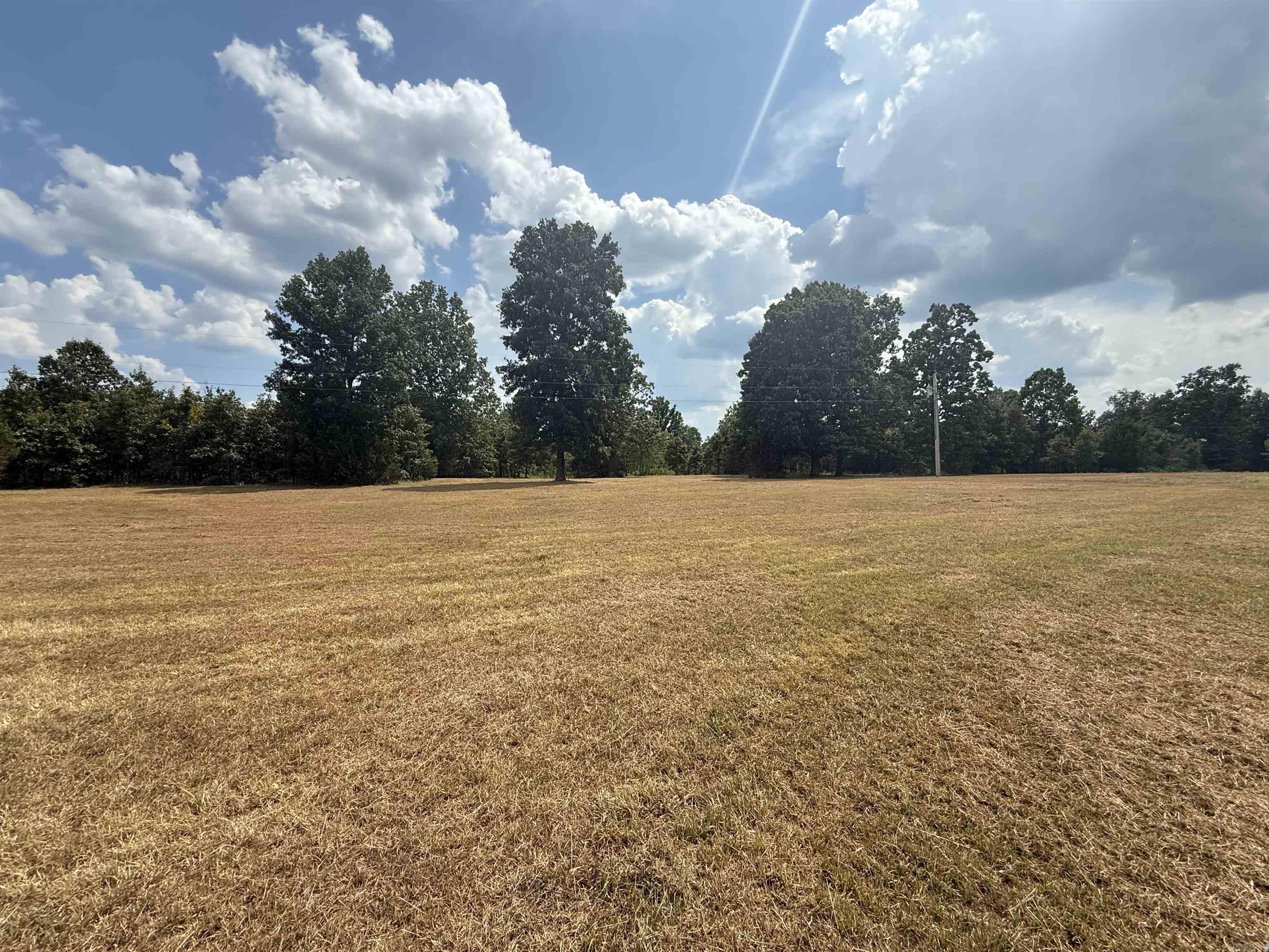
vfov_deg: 85.7
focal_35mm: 14
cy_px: 476
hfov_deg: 102.1
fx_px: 513
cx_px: 634
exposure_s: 1/1656
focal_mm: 2.22
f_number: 2.2
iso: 50
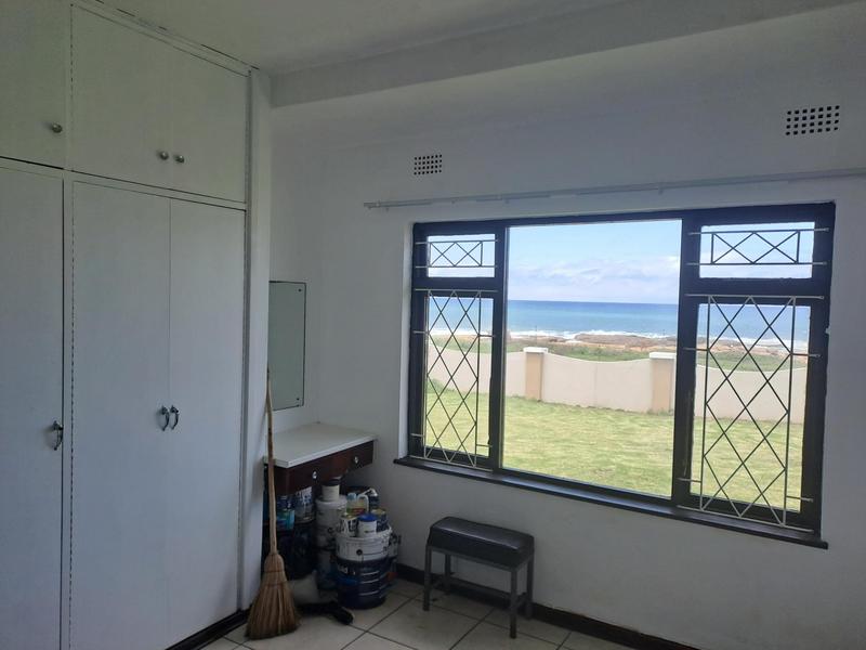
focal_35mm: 25
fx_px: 625
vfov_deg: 54.9
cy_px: 325
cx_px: 433
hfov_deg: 69.4
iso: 32
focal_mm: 4.65
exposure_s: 1/817
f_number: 1.8
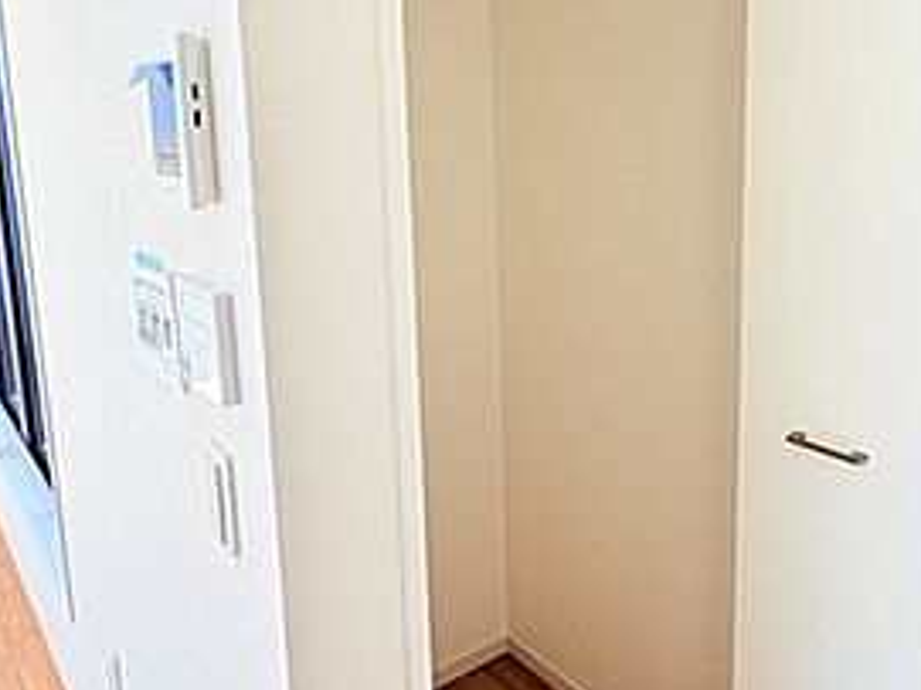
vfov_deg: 43.6
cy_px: 243
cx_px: 585
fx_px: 851
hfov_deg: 56.1
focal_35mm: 32
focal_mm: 2.22
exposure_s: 1/99
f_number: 2.2
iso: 125
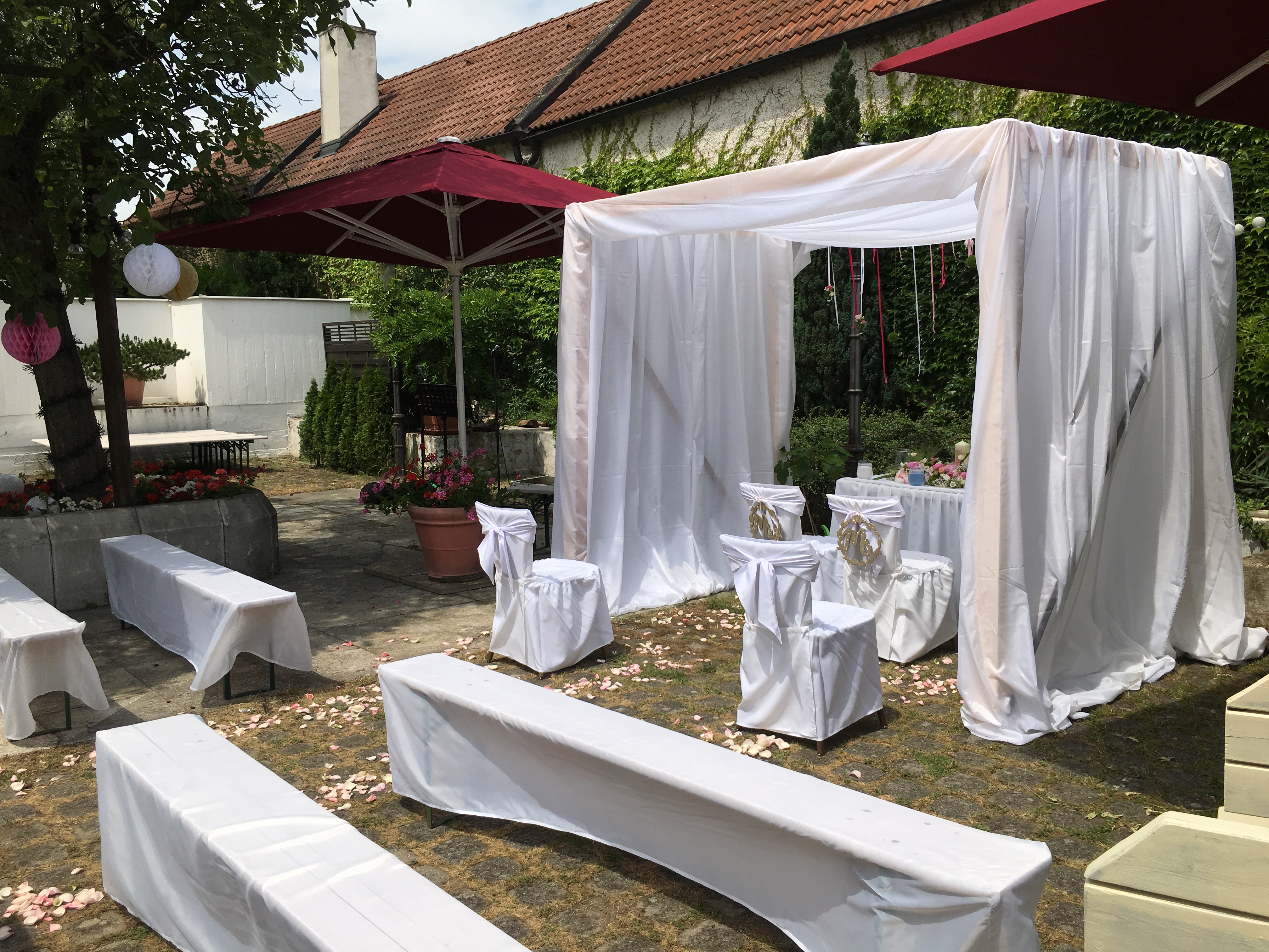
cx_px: 634
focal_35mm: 29
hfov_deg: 61.7
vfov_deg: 48.2
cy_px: 476
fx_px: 1063
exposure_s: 1/2079
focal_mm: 4.15
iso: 25
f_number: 2.2
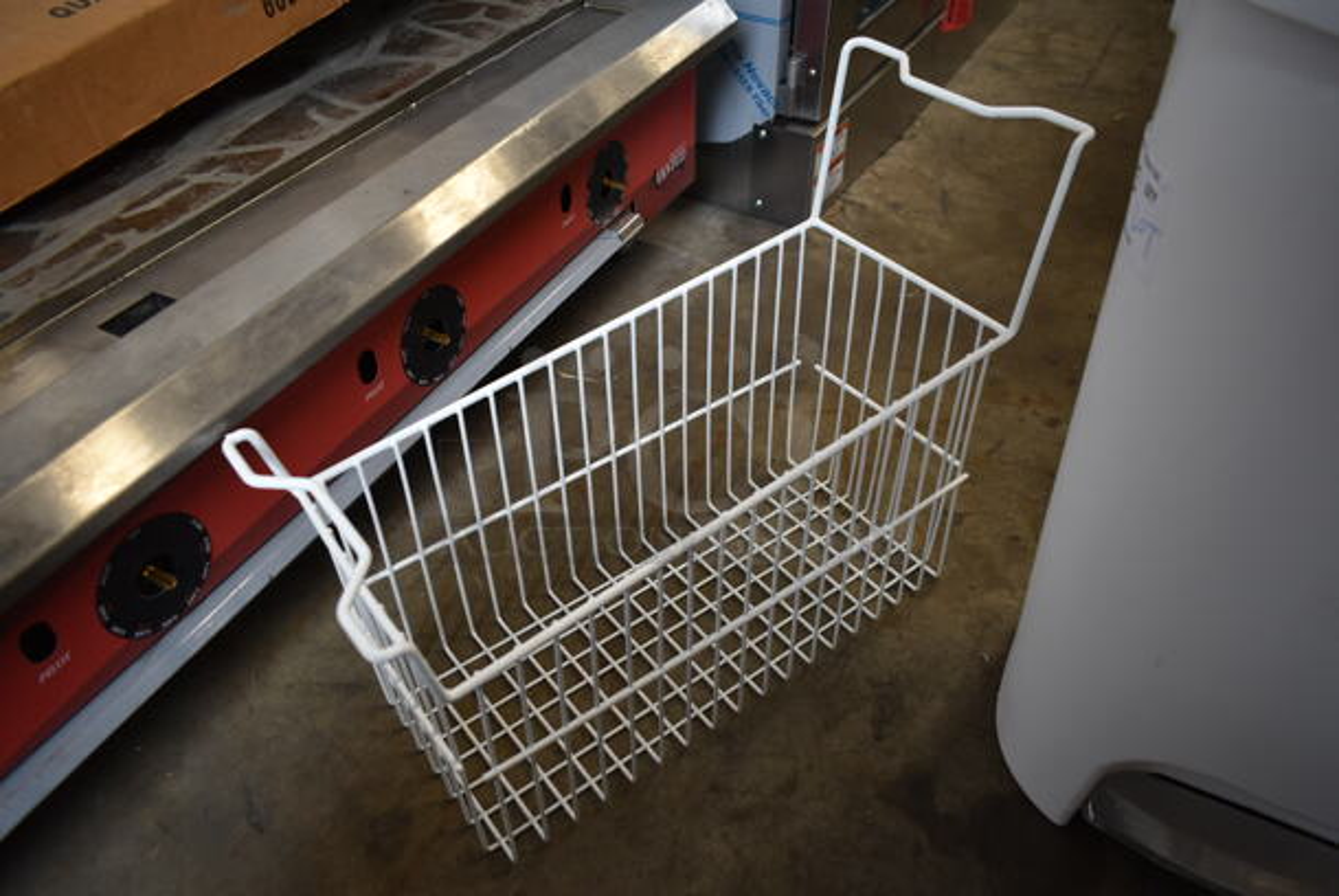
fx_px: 1005
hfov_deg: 67.3
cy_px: 448
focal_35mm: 27
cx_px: 670
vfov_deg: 48.0
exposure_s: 1/30
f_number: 3.5
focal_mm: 18
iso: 280
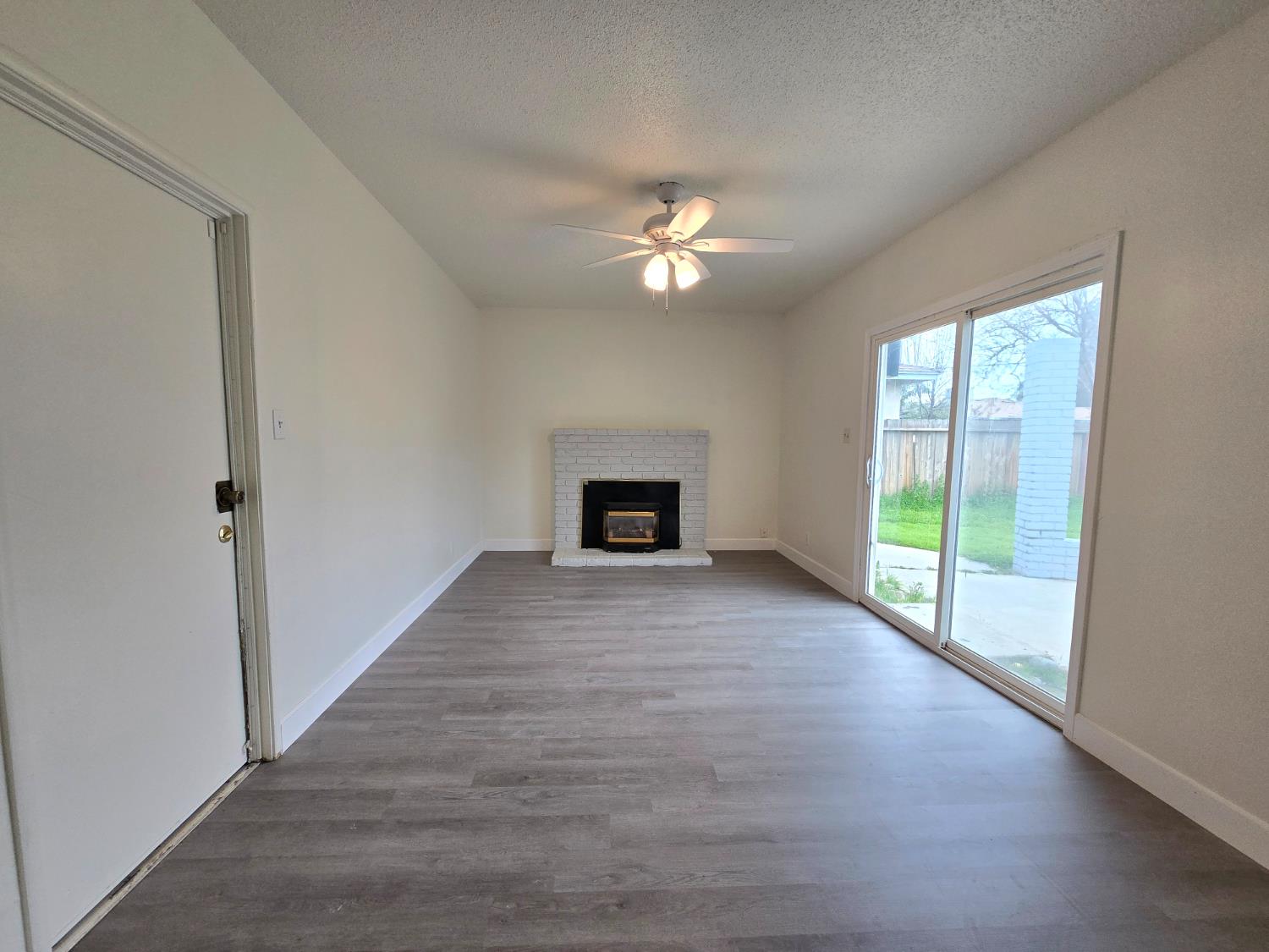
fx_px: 477
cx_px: 634
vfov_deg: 89.9
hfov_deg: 106.2
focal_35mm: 13
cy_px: 476
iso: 100
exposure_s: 1/120
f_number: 2.2
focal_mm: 2.2
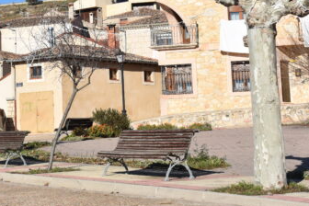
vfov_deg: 15.6
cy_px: 36
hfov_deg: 22.8
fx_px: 747
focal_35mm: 87
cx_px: 28
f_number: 8
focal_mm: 26
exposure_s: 1/2000
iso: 400
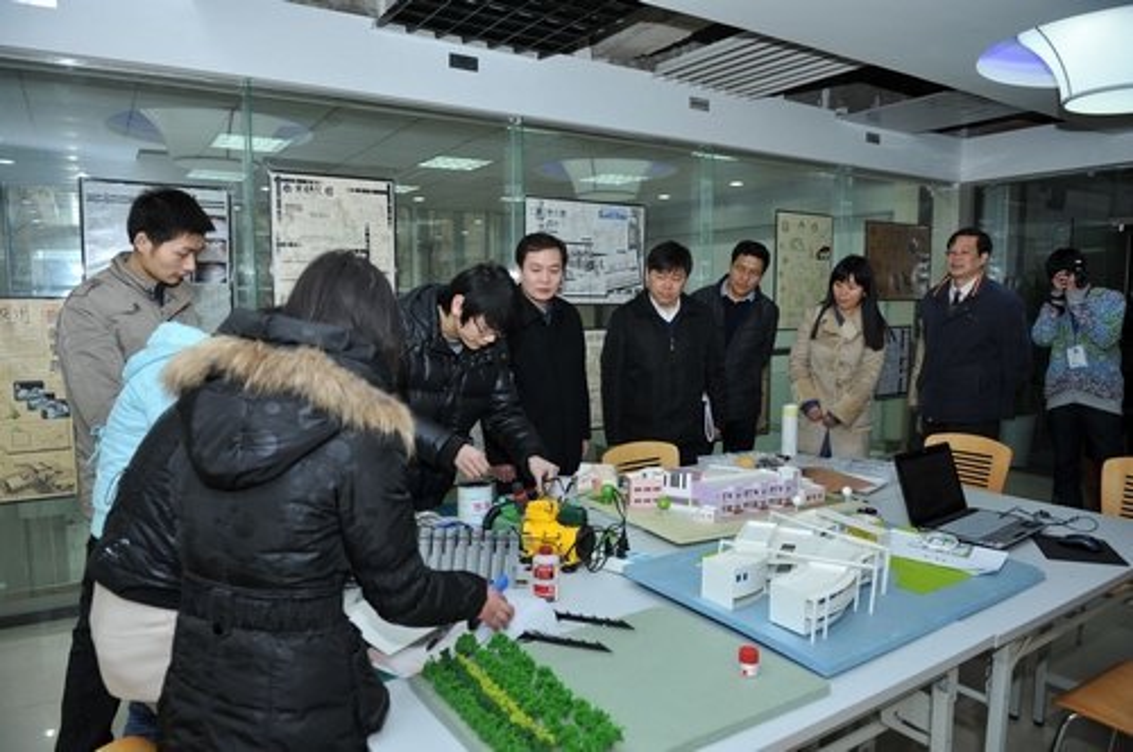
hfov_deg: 73.8
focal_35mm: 24
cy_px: 376
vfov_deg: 53.0
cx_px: 566
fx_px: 754
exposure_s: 1/60
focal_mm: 24
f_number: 4
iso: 400
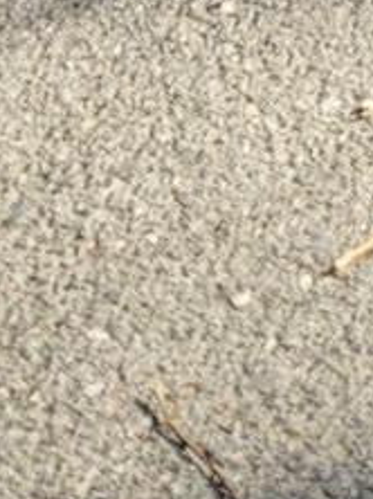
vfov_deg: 9.2
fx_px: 2490
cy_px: -985
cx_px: 1034
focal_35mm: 173
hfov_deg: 7.7
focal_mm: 7
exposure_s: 1/210
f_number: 1.8
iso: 20
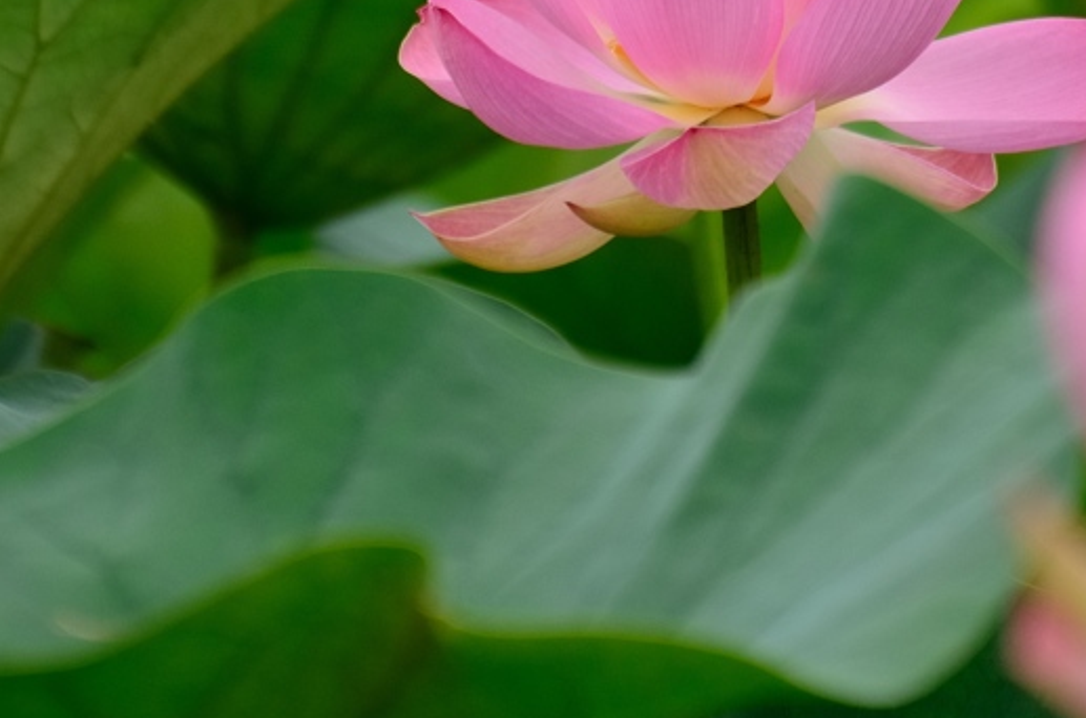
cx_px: 790
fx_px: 26813
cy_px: 50
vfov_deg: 1.5
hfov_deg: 2.3
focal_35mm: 891
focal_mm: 300
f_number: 5.6
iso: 200
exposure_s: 1/800
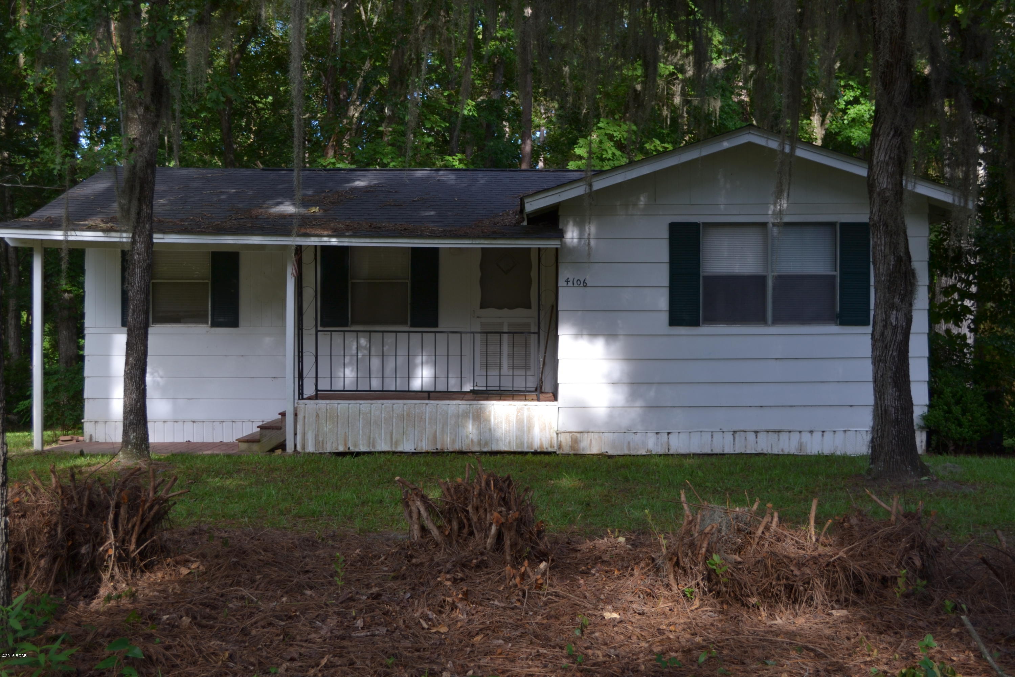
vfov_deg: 28.1
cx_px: 508
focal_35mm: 48
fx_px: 1353
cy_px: 338
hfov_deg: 41.1
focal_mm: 32
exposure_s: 1/125
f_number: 4.8
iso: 100
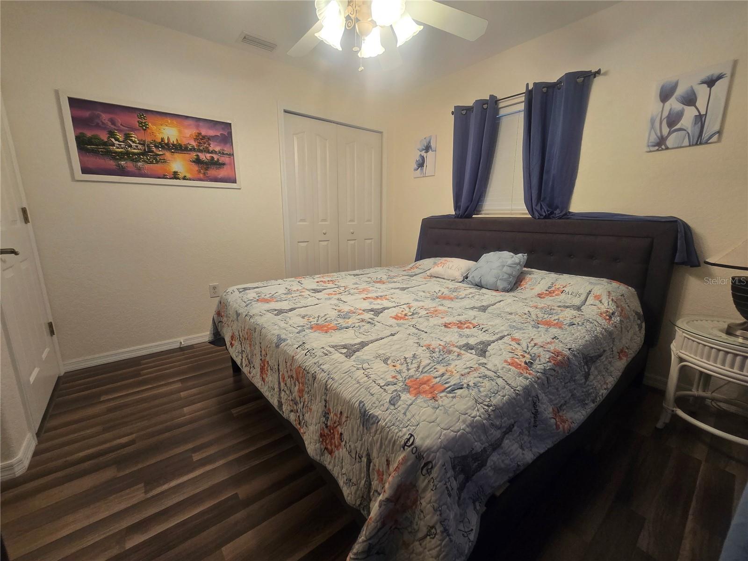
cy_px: 280
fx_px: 281
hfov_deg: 106.2
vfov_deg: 89.9
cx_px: 374
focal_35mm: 13
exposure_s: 1/60
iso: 160
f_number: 2.2
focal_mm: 2.2
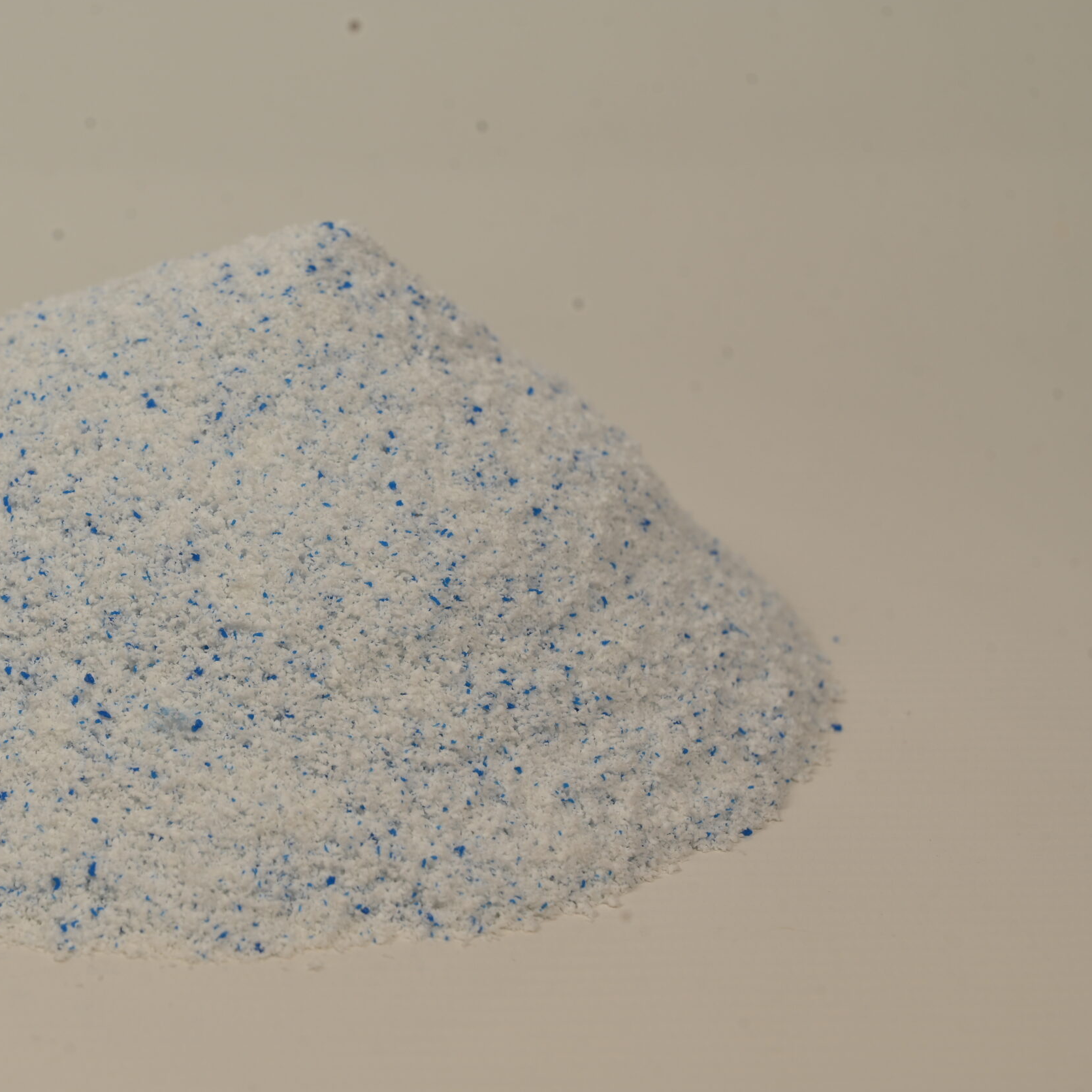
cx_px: 274
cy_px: 548
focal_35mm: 91
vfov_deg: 19.1
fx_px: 3248
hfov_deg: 19.0
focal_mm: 70
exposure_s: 1/100
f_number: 10
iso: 100
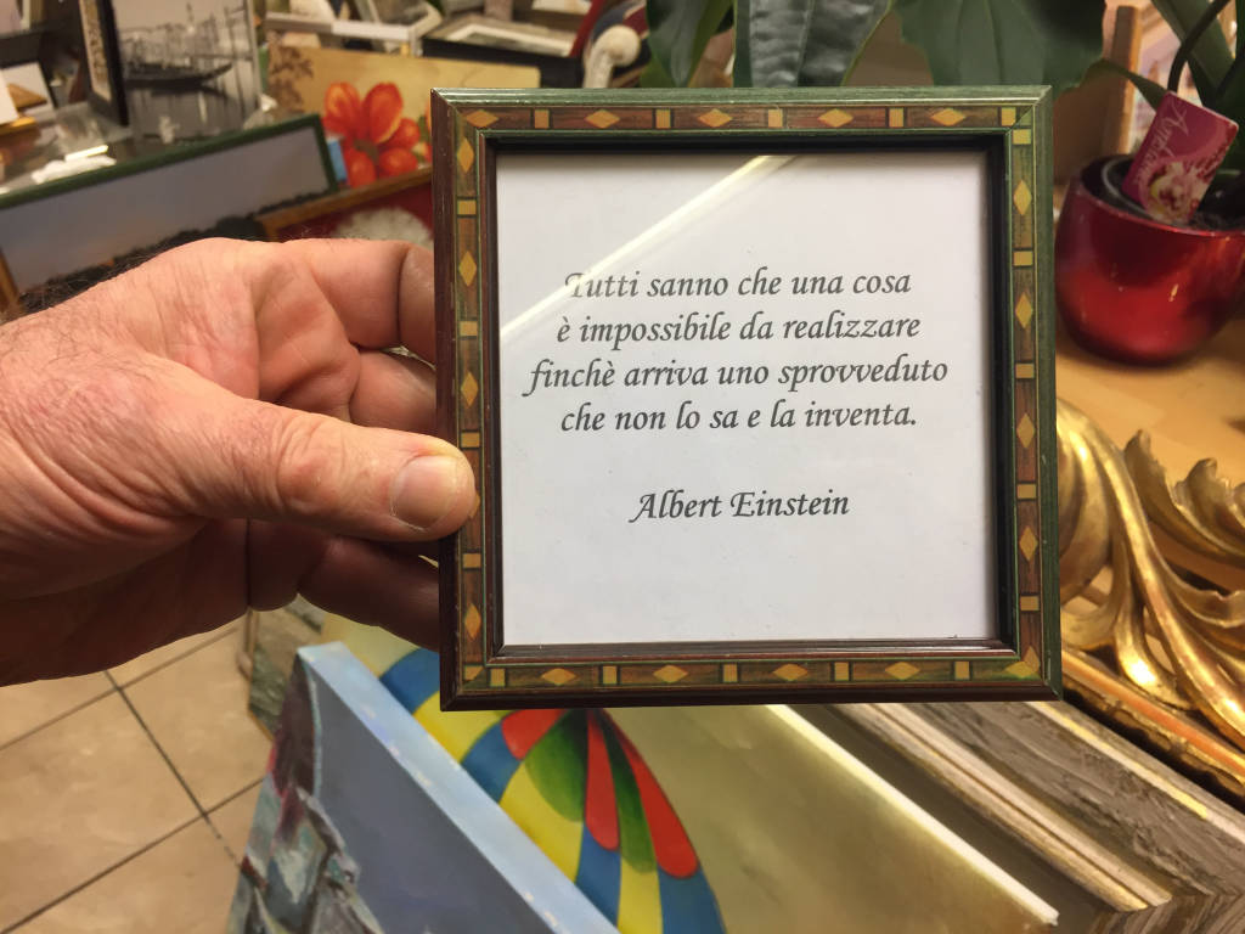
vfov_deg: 48.2
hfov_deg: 61.7
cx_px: 622
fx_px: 1043
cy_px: 467
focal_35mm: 29
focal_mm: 4.15
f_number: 2.2
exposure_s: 1/33
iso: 32
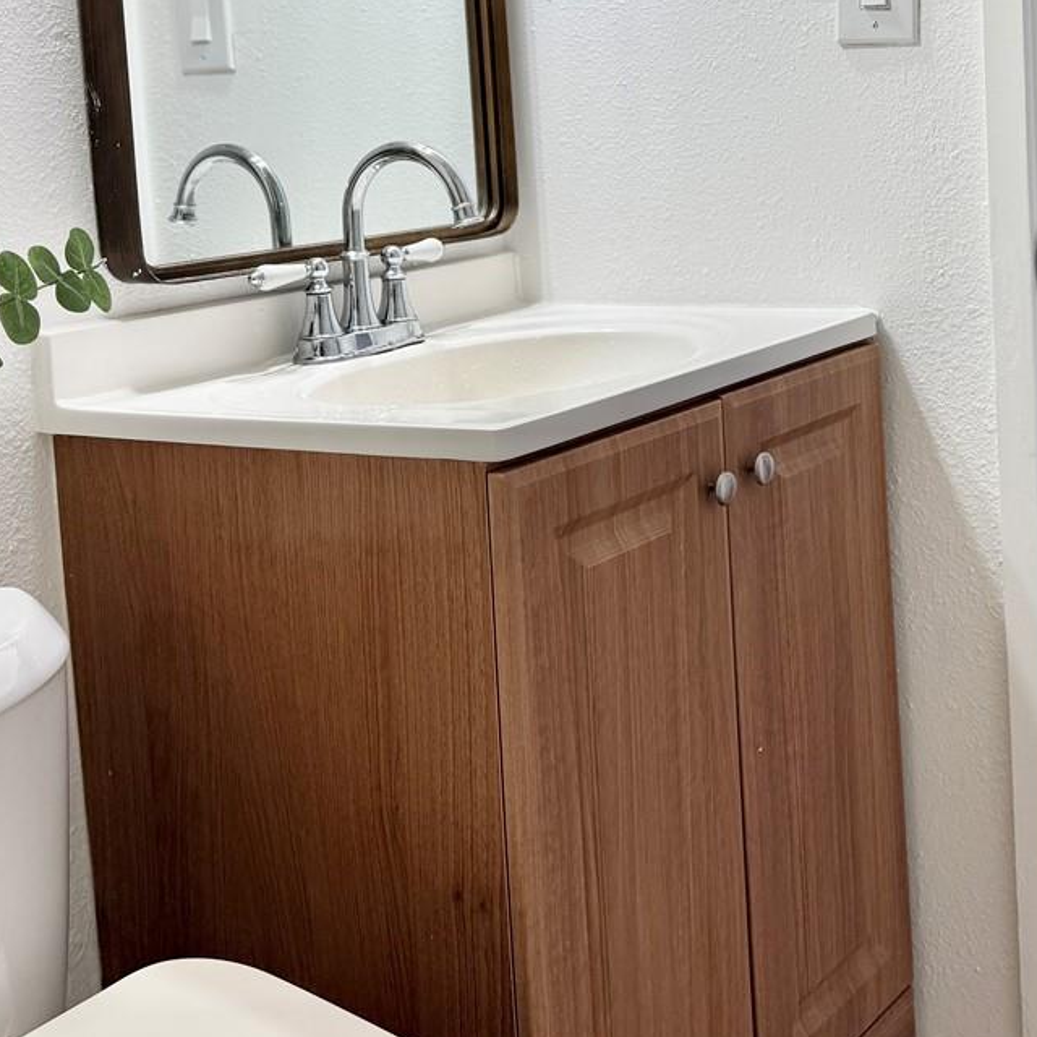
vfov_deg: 31.5
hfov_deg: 31.4
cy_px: 241
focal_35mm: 53
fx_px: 1796
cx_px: 821
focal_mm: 6.76
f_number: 1.78
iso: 80
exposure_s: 1/222
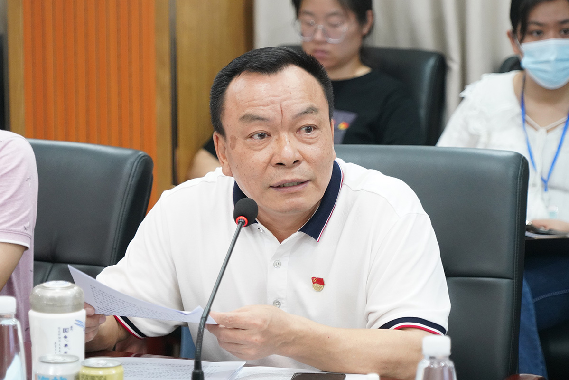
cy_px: 190
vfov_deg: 10.2
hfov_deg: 15.3
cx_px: 284
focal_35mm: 134
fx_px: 2118
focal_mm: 134
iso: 6400
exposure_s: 1/80
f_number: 6.3
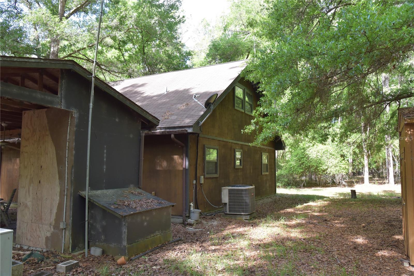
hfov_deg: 61.9
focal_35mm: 30
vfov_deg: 43.6
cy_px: 138
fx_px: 345
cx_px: 207
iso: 1250
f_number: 8
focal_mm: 30
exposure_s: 1/250
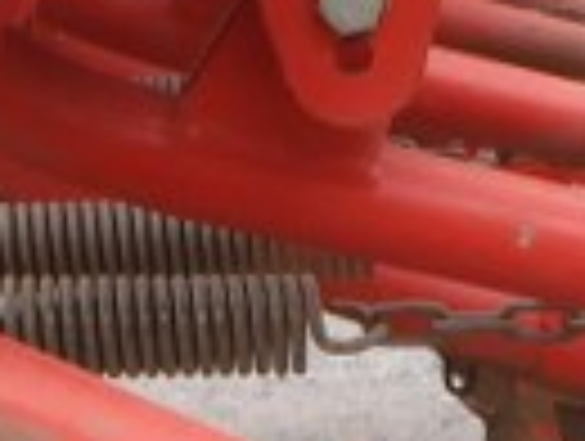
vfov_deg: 8.6
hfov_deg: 10.9
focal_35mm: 172
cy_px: 490
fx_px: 2912
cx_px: 968
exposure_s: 1/100
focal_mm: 5
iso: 80
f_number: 4.5
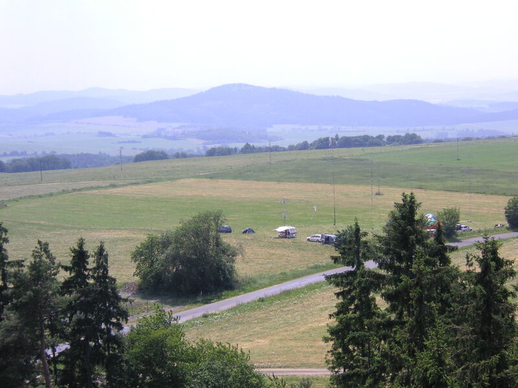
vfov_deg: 19.4
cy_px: 194
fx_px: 1137
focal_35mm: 76
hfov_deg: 25.7
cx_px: 259
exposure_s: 1/350
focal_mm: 12.6
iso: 50
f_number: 4.4
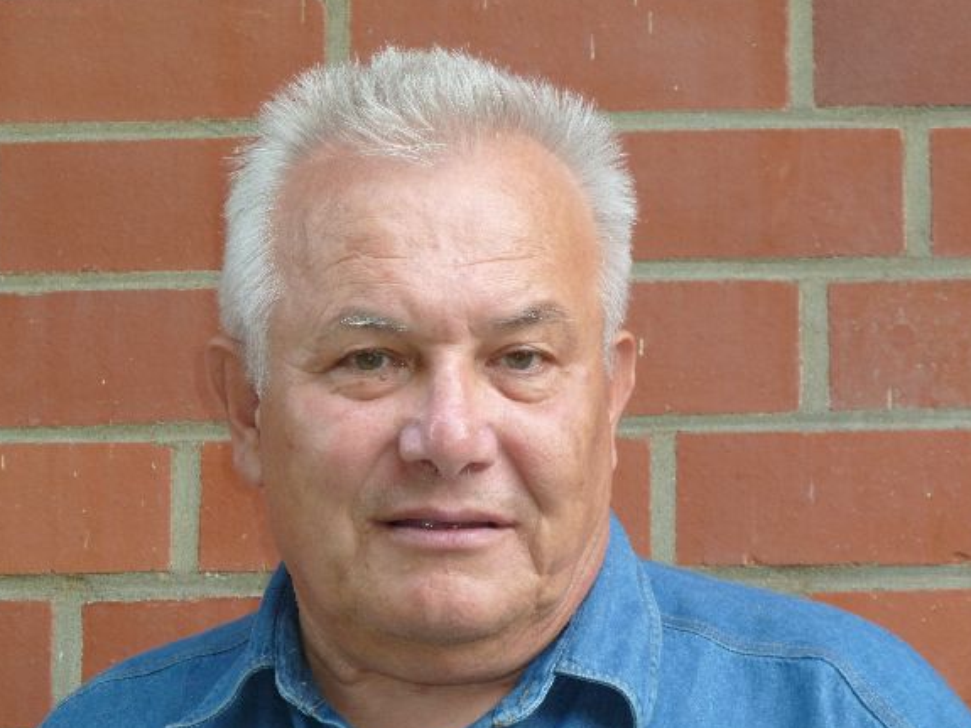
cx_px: 502
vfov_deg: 7.9
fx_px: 5272
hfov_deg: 10.5
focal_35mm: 188
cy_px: 372
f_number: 4.5
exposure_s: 1/50
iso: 200
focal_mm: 27.8
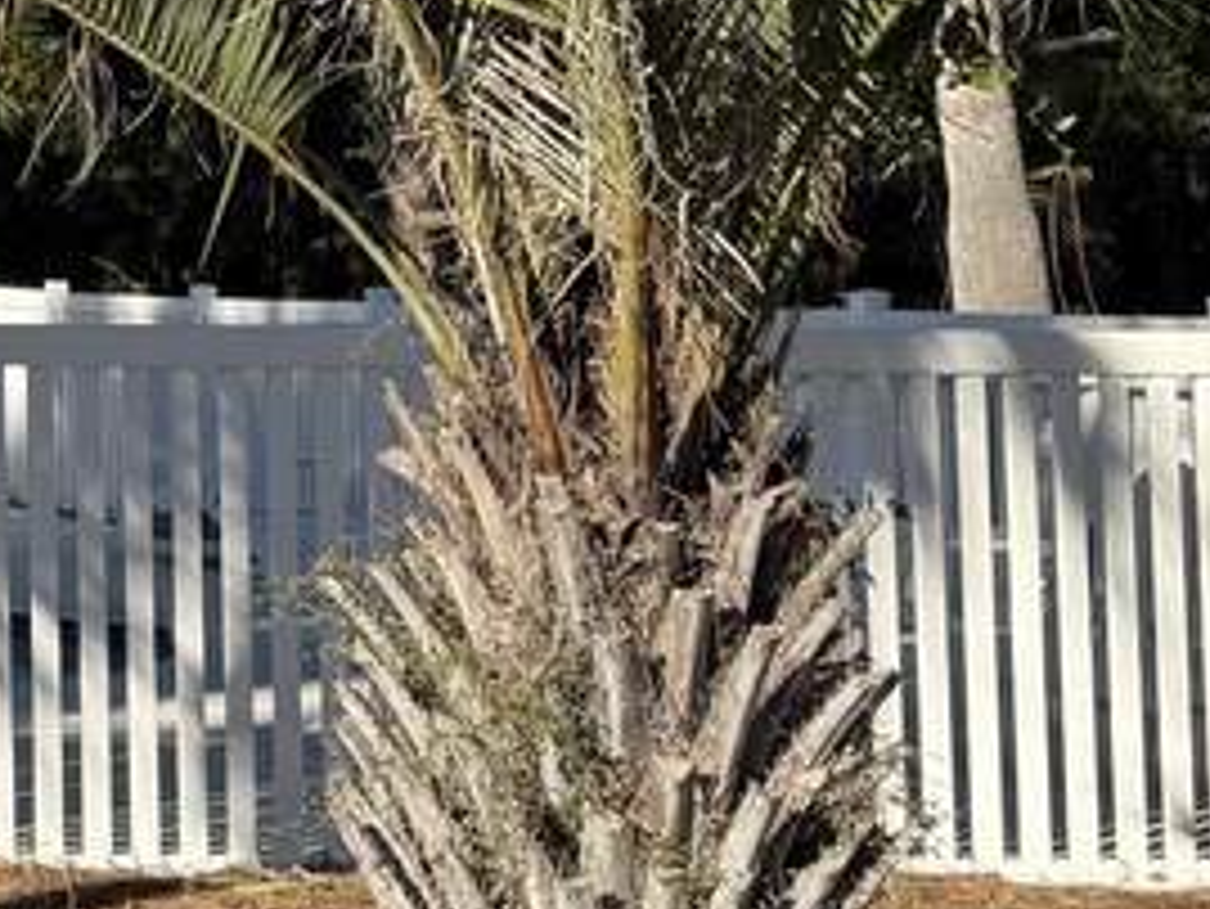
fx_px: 3987
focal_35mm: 114
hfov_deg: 15.1
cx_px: -927
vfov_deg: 12.8
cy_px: 0
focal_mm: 6.76
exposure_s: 1/2907
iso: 80
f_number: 1.78
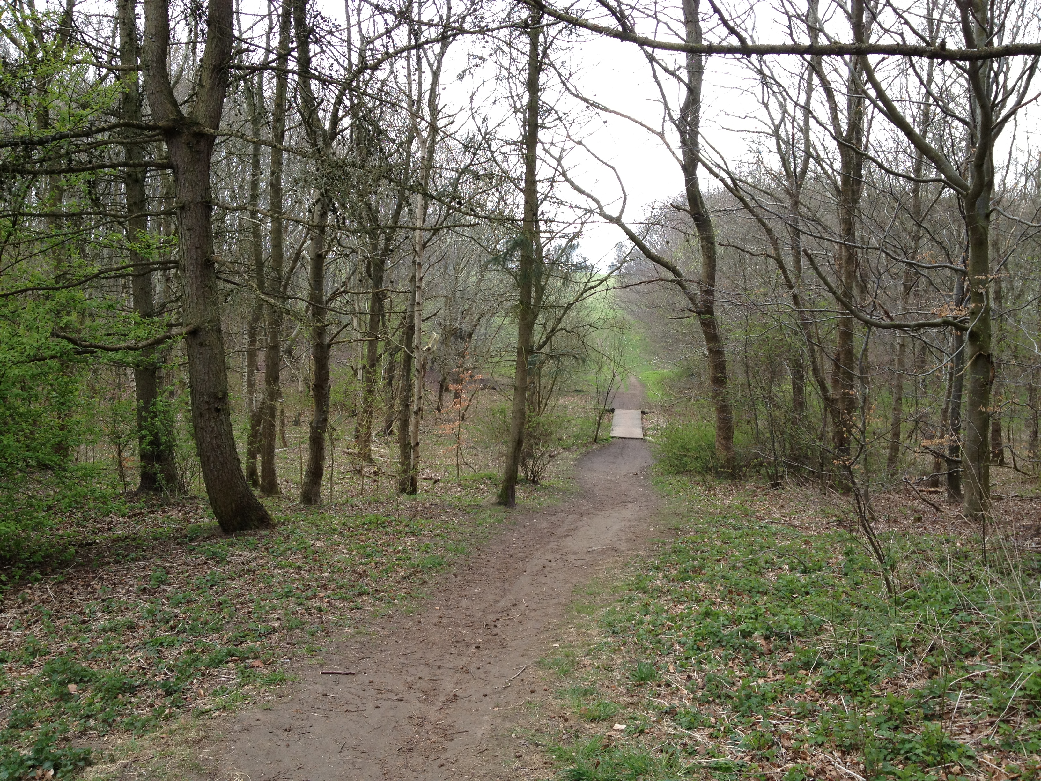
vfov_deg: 40.7
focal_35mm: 35
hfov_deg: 52.6
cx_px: 520
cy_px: 390
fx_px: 1053
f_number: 2.4
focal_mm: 4.28
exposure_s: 1/239
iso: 64
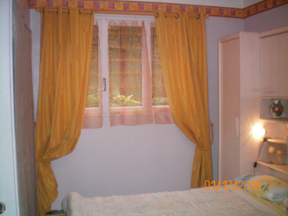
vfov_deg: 37.7
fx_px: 316
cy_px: 108
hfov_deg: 49.0
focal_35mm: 38
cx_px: 144
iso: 400
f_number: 3.1
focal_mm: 6.3
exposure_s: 1/60
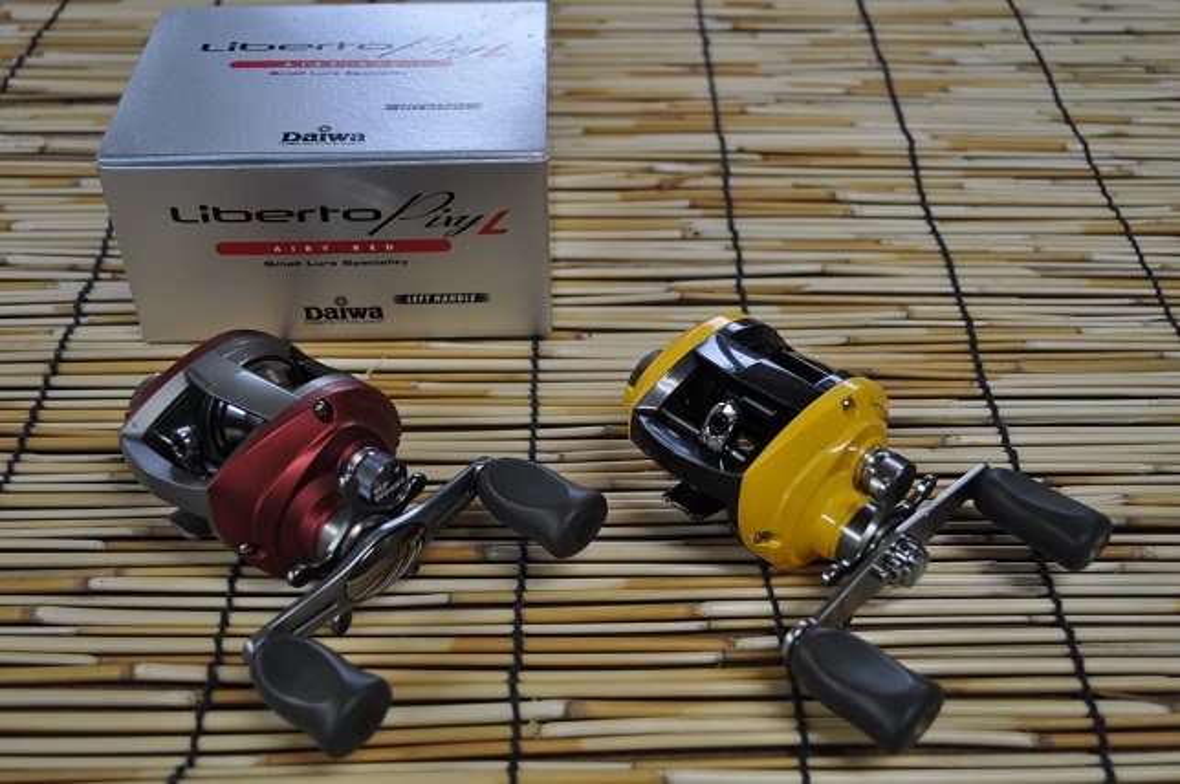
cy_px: 392
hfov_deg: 49.6
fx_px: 1277
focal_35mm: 39
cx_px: 590
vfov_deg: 34.1
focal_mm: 26
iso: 500
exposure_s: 1/60
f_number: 4.2
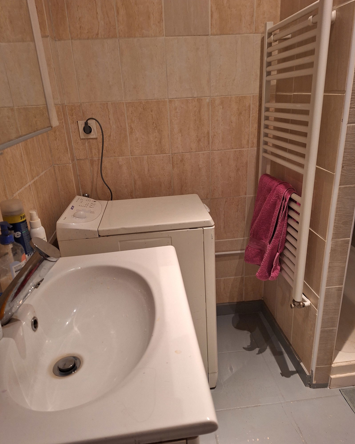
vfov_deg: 70.2
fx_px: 315
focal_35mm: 24
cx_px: 178
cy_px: 233
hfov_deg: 58.8
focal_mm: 5.54
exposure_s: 1/33
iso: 200
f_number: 1.8
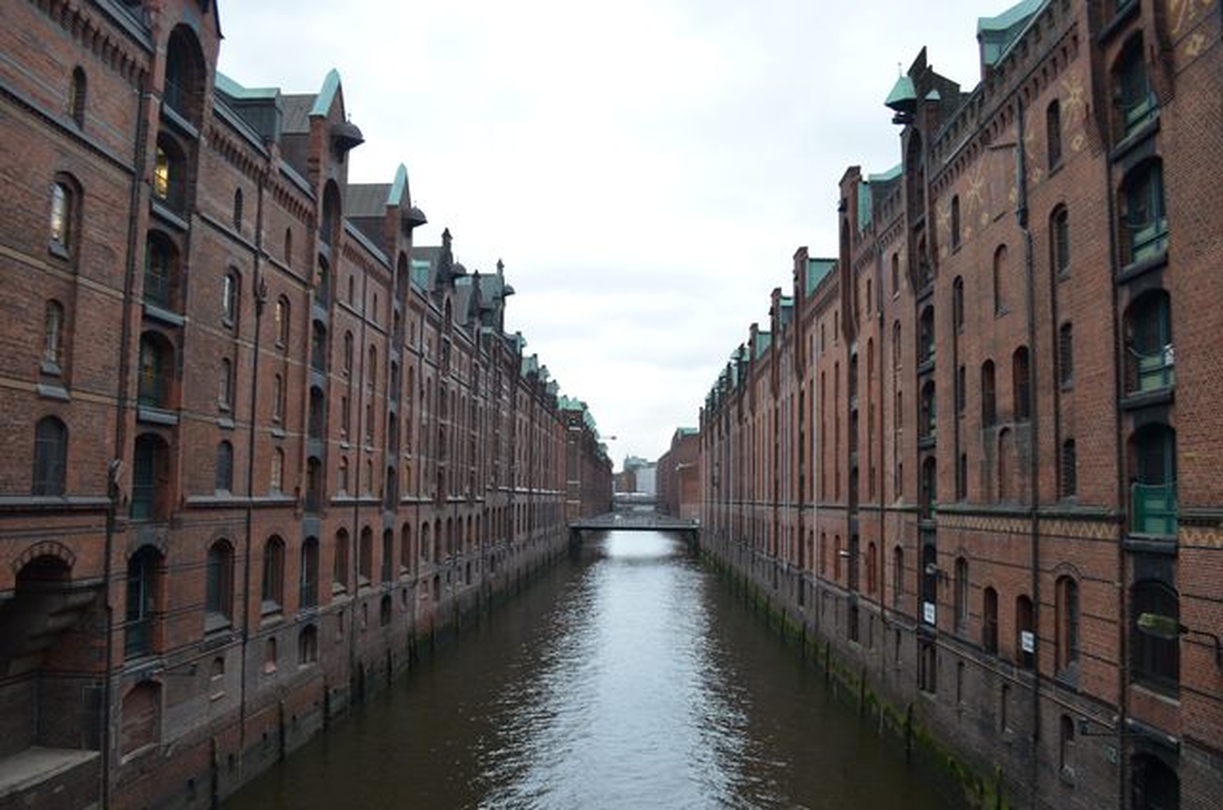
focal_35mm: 27
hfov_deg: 67.5
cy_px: 405
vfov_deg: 47.7
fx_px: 915
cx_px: 612
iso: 400
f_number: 5
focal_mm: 18
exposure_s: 1/100
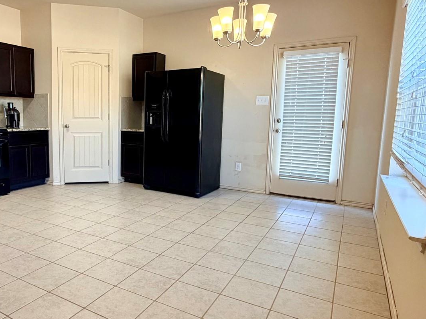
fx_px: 332
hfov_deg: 63.4
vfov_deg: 51.3
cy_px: 157
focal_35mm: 27
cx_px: 137
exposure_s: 1/120
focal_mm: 2.22
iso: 250
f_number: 2.2
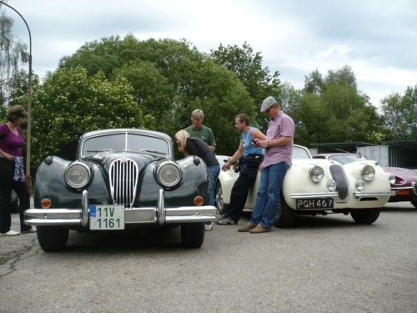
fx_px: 422
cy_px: 156
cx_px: 208
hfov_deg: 52.6
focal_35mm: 35
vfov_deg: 40.7
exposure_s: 1/400
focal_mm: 5.8
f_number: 2.8
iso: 100
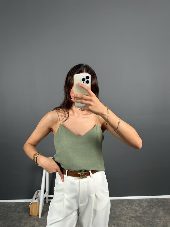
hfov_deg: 56.8
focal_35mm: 24
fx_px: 157
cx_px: 85
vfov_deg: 71.6
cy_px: 114
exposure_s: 1/121
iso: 80
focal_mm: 6.86
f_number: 1.78
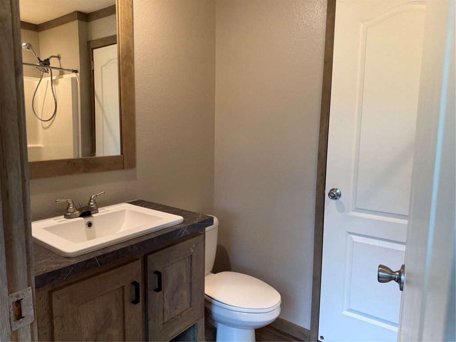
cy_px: 171
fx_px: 316
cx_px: 228
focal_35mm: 24
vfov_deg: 56.8
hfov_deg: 71.6
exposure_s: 1/120
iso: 200
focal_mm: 6.76
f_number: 1.78
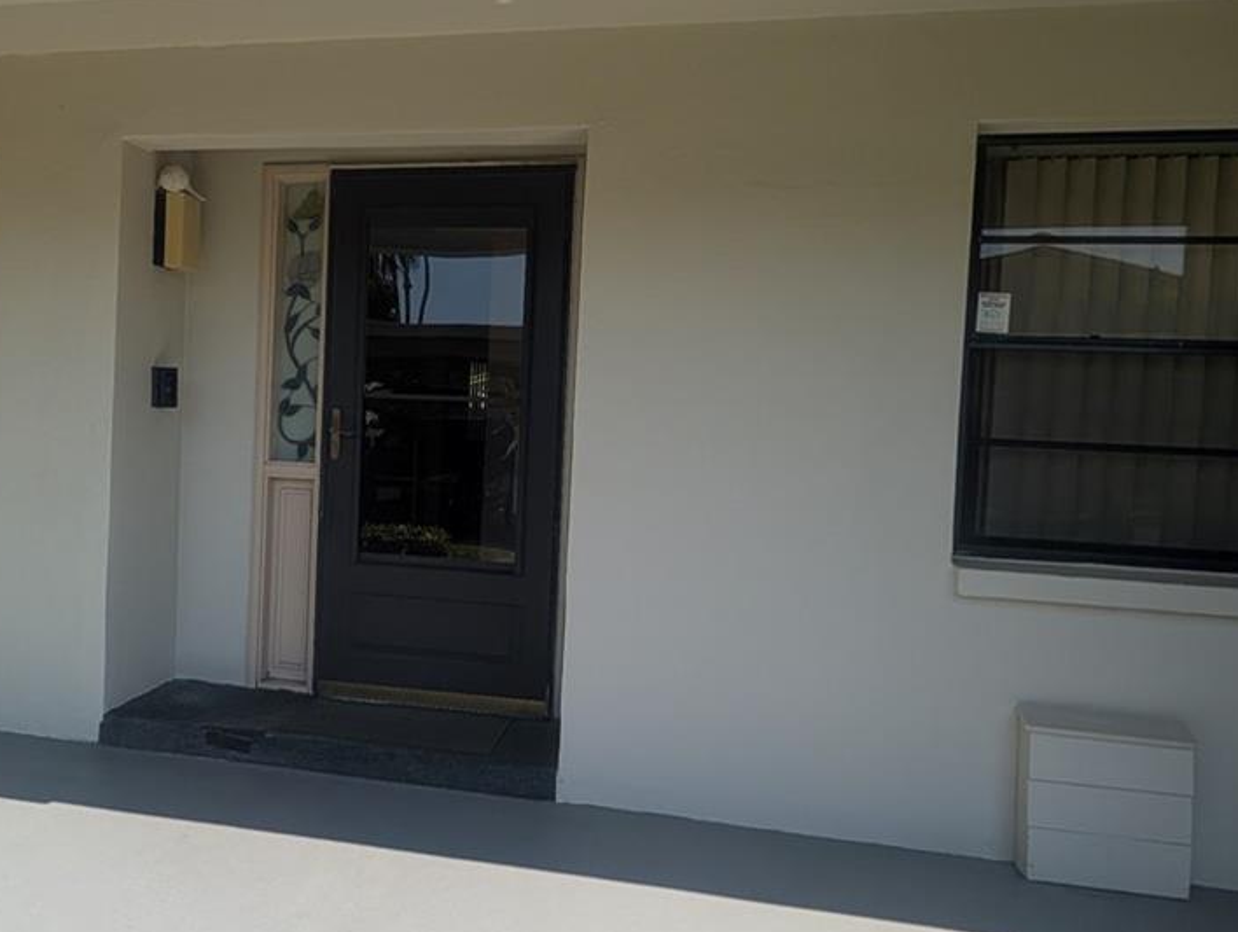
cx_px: 444
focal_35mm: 27
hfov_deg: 64.1
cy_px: 427
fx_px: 967
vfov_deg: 51.4
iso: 54
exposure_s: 1/2252
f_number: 1.7
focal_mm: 2.02
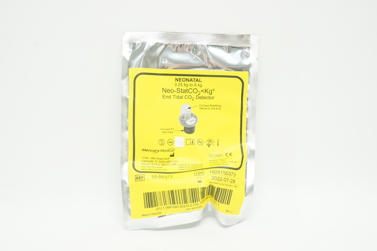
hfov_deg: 46.4
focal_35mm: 42
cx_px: 188
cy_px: 126
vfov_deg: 31.8
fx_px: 439
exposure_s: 1/15
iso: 400
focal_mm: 28
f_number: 10
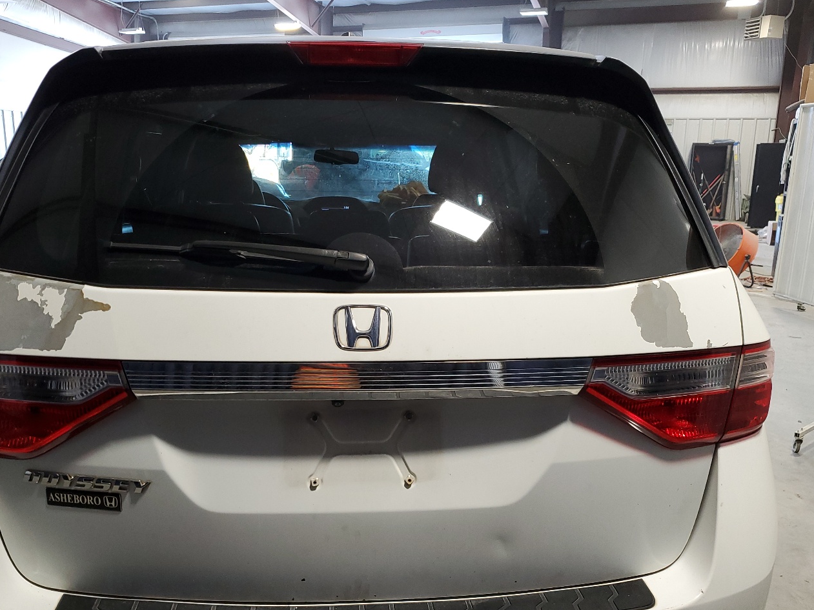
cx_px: 376
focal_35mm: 33
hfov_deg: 55.3
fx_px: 776
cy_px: 371
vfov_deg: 42.7
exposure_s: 1/50
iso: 94
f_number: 1.5
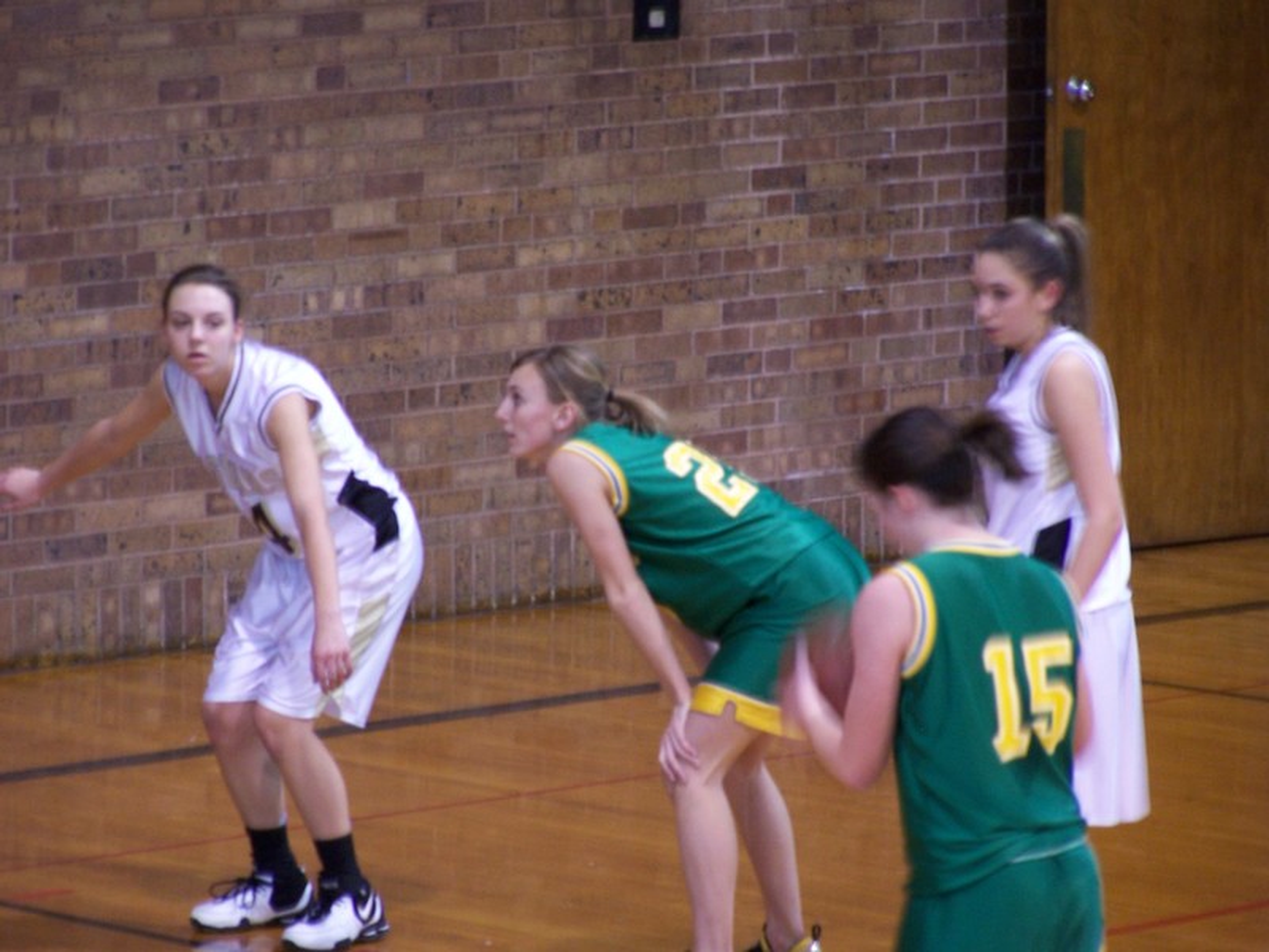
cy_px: 476
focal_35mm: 268
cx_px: 634
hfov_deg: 7.4
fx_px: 9825
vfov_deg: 5.5
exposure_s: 1/8
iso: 140
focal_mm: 44.4
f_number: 3.6
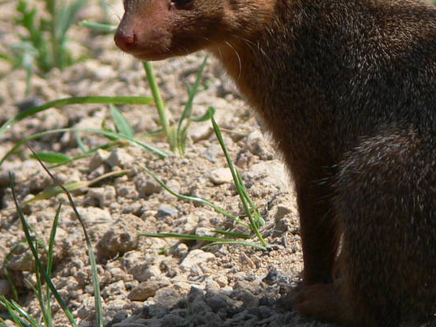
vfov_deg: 1.2
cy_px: 157
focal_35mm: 1252
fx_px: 15773
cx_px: 296
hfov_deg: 1.6
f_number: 5.6
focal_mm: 88.8
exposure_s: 1/400
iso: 80
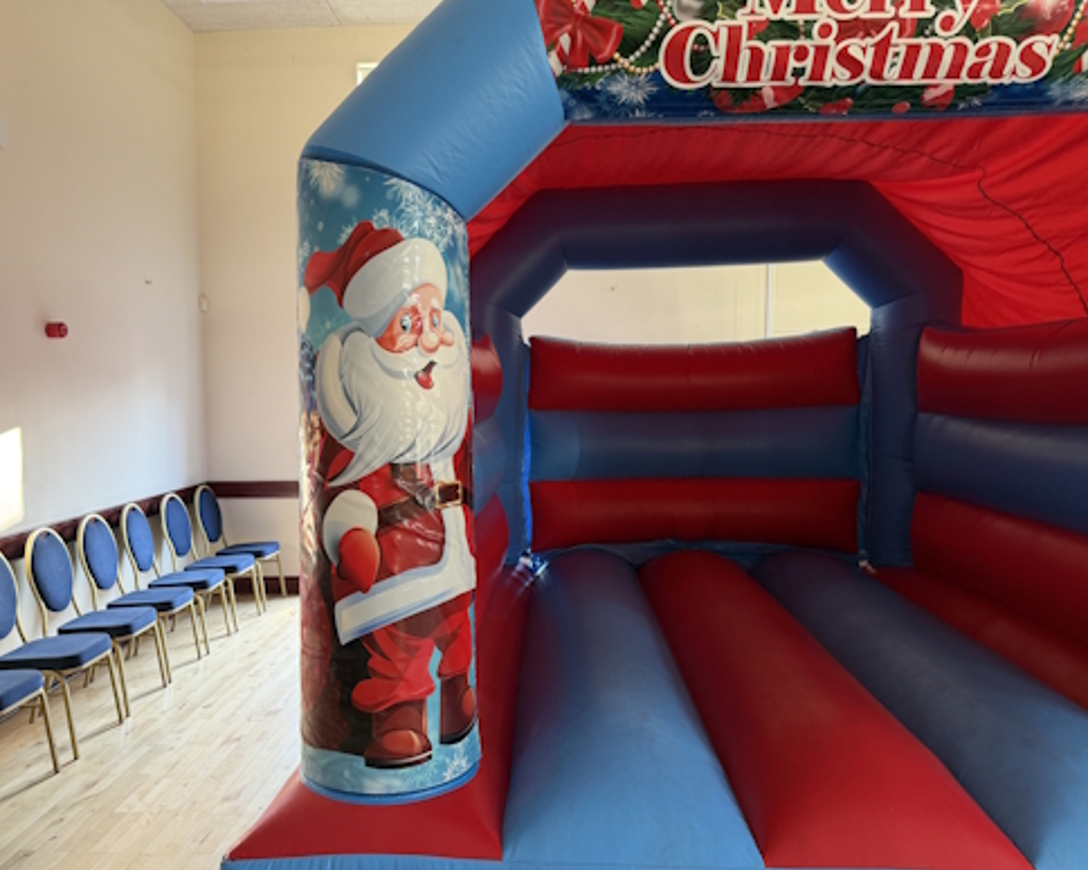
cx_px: 510
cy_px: 429
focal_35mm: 26
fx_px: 837
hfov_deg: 66.0
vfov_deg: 54.9
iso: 160
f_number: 1.78
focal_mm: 6.76
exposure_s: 1/50
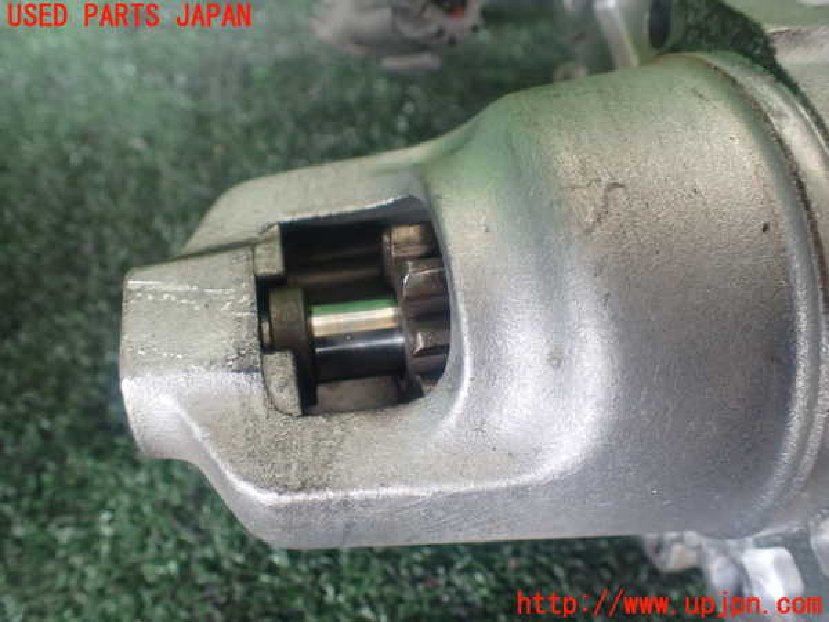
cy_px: 311
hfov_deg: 60.0
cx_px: 414
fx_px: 718
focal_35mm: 30
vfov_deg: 46.8
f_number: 2.3
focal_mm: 5.4
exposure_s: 1/125
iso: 640
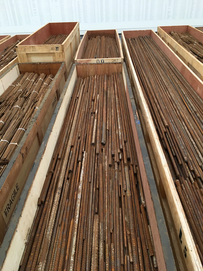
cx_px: 102
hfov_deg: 48.2
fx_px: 227
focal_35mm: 29
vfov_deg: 61.7
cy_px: 136
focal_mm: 4.15
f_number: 2.2
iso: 25
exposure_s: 1/33
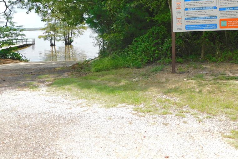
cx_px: 115
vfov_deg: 31.4
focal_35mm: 42
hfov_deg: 46.4
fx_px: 278
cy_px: 43
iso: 125
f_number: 3.2
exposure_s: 1/800
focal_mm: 5.3
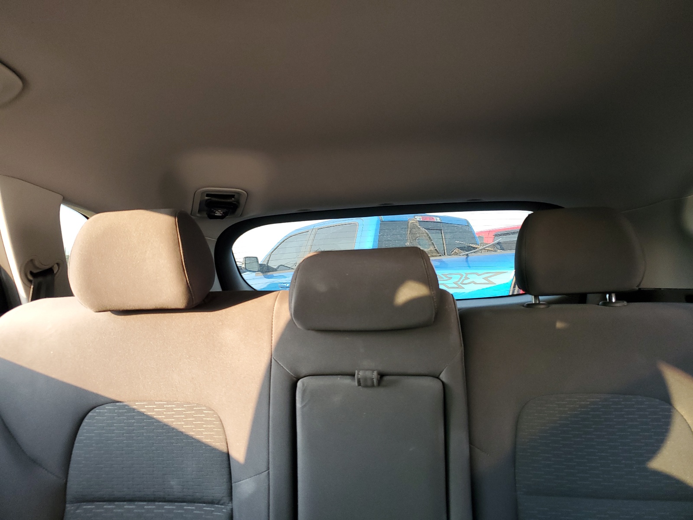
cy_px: 260
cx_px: 346
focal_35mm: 26
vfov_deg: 53.1
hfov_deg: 67.3
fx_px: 521
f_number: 1.5
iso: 89
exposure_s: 1/120
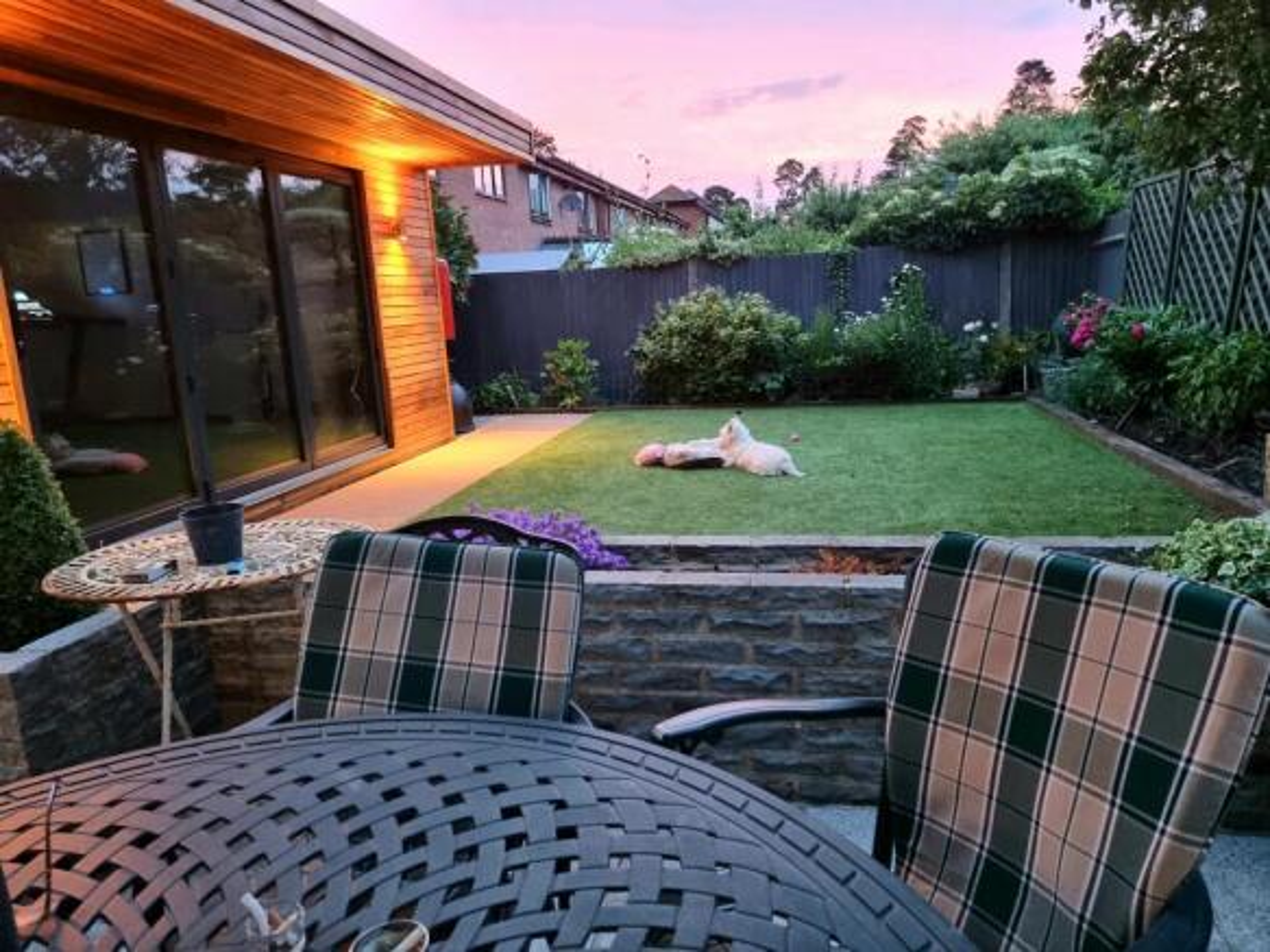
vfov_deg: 56.8
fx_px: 880
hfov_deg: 71.6
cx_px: 635
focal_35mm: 24
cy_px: 476
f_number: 1.8
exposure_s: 1/25
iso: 800
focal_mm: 6.7
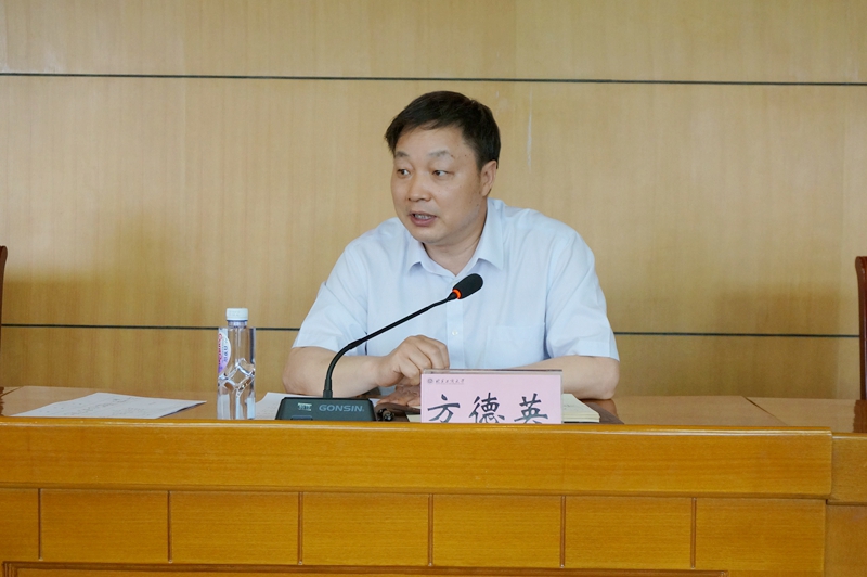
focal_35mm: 48
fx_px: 1155
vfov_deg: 28.0
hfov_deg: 41.1
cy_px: 288
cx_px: 434
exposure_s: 1/50
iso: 1000
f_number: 5.6
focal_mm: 32
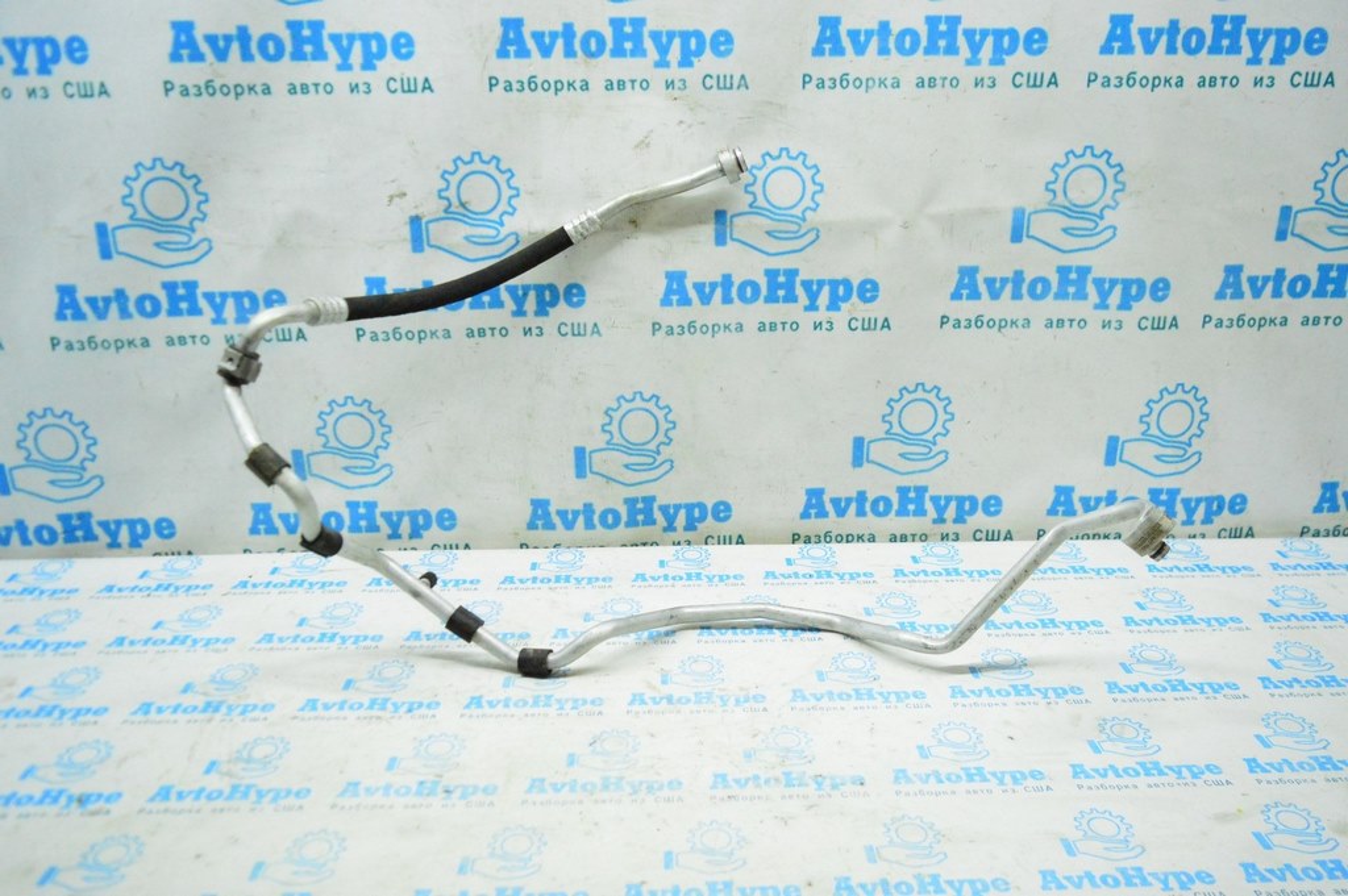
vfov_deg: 47.9
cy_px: 448
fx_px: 1010
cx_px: 674
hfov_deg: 67.4
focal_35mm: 27
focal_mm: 18
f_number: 4
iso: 6400
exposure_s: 1/640
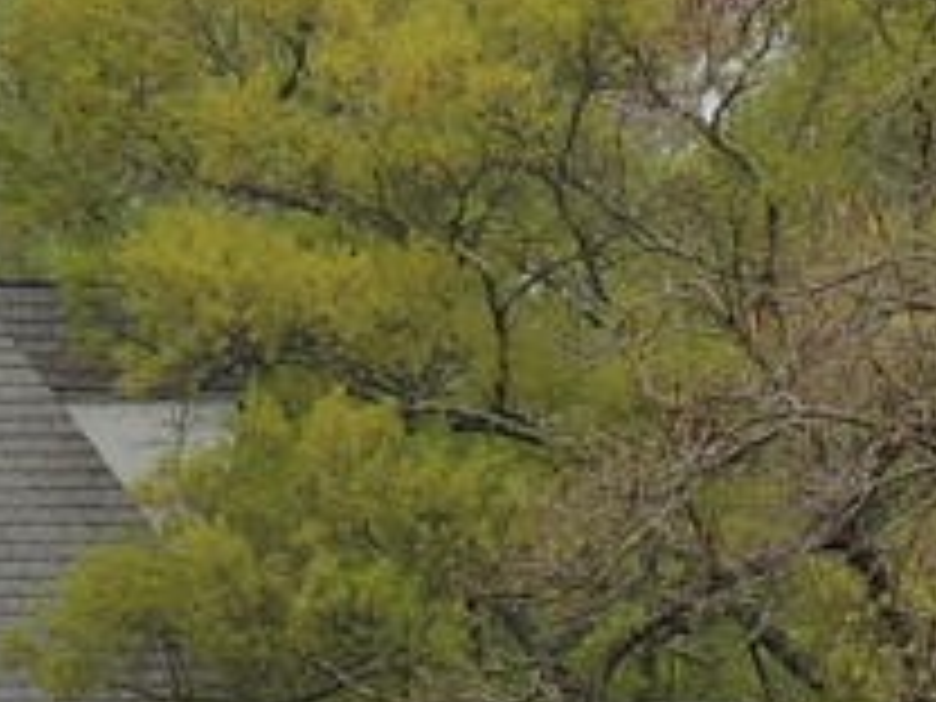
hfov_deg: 1.2
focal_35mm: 1693
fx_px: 45778
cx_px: -1102
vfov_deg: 0.9
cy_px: 112
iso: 100
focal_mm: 49
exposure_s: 1/320
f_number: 4.7
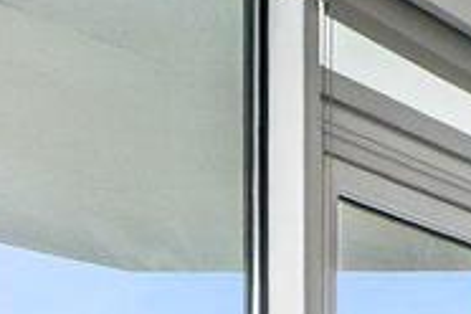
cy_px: 576
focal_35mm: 139
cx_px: 1552
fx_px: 1818
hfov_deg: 9.7
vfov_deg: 9.4
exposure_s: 1/125
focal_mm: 18
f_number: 8
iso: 2000
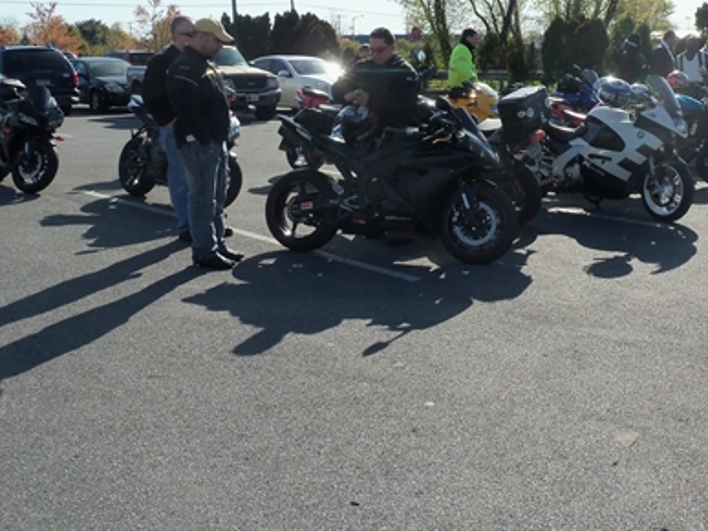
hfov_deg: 40.9
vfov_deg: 32.0
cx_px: 529
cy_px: 187
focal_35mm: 45
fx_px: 920
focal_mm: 5.2
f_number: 8.6
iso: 80
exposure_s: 1/125
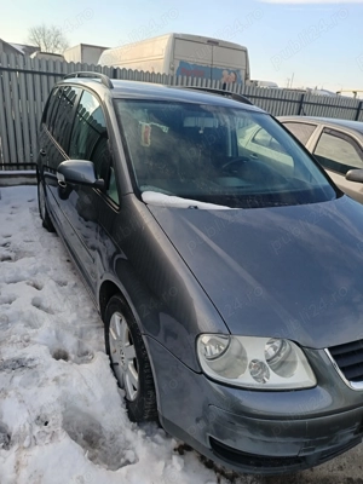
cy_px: 242
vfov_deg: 71.6
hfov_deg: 56.8
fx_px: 336
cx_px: 182
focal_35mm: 24
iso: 100
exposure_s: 1/123
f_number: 1.75
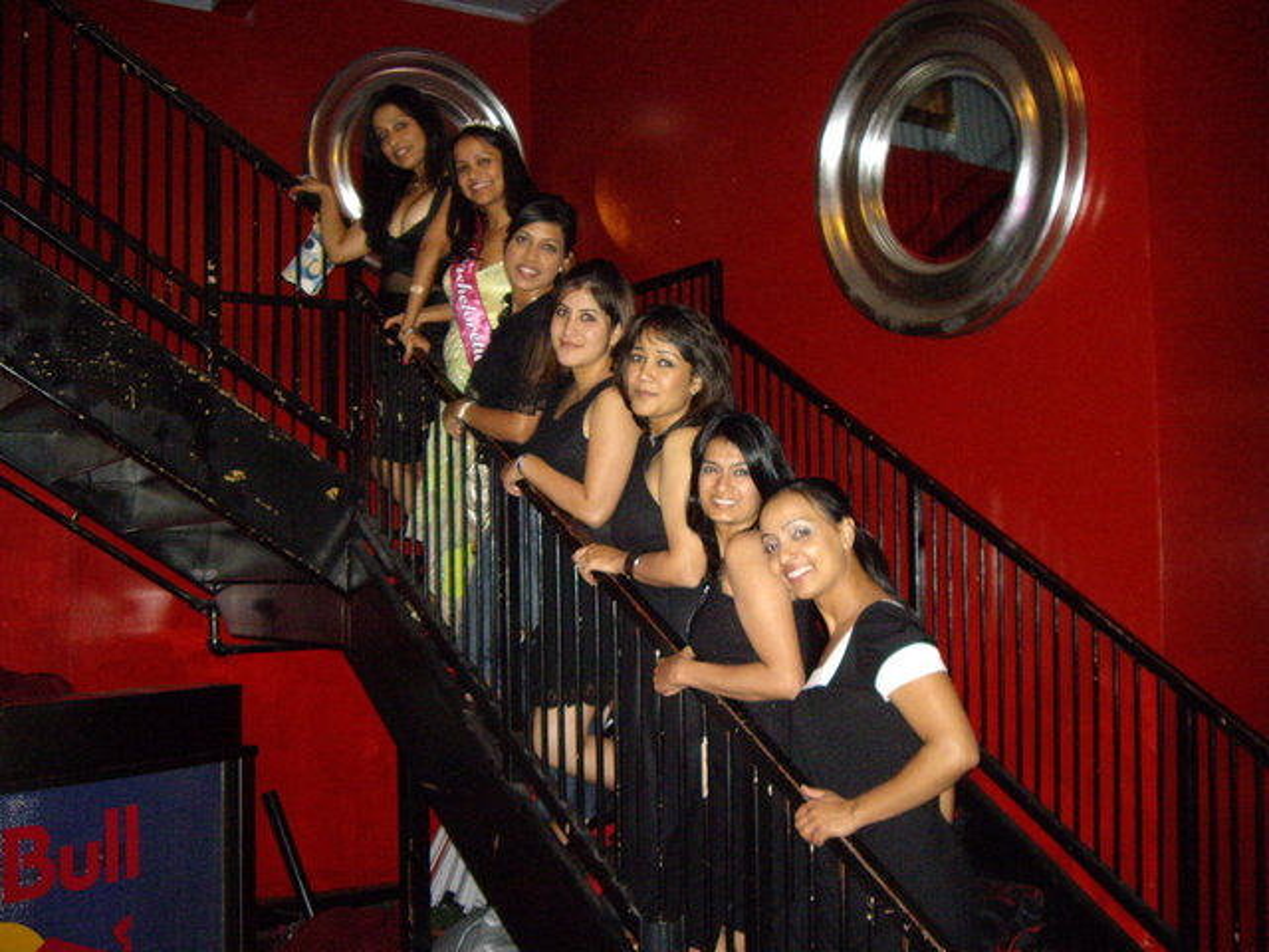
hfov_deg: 49.0
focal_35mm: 38
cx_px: 634
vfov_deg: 37.7
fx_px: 1393
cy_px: 476
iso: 400
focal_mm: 6.2
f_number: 2.7
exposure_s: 1/40
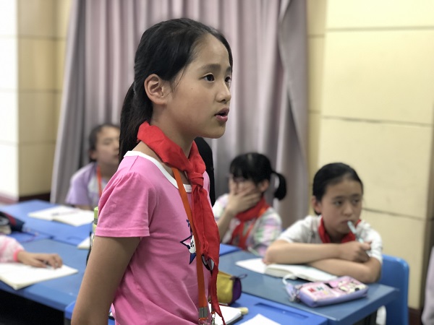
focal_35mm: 52
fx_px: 652
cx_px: 217
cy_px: 162
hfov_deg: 36.8
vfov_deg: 28.0
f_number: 2.4
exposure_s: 1/33
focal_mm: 6
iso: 125
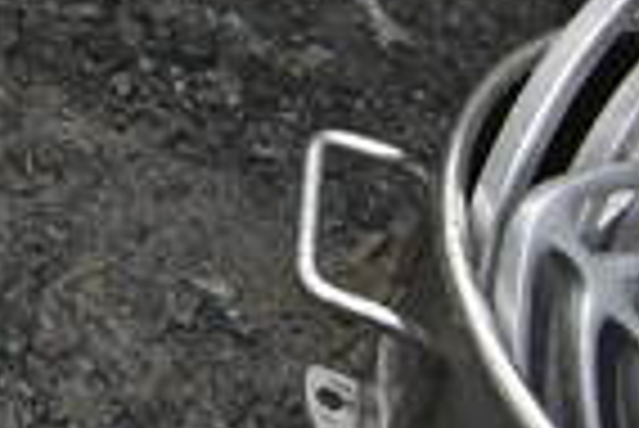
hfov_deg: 14.9
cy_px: -374
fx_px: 2061
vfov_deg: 11.0
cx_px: -580
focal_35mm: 116
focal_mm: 18
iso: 100
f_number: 5.6
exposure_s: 1/125
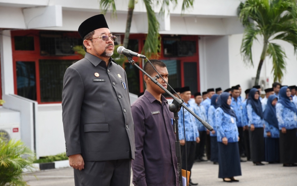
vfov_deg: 9.3
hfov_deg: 14.8
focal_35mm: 141
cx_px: 148
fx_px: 1141
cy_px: 90
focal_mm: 92
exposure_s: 1/400
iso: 500
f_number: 5.6
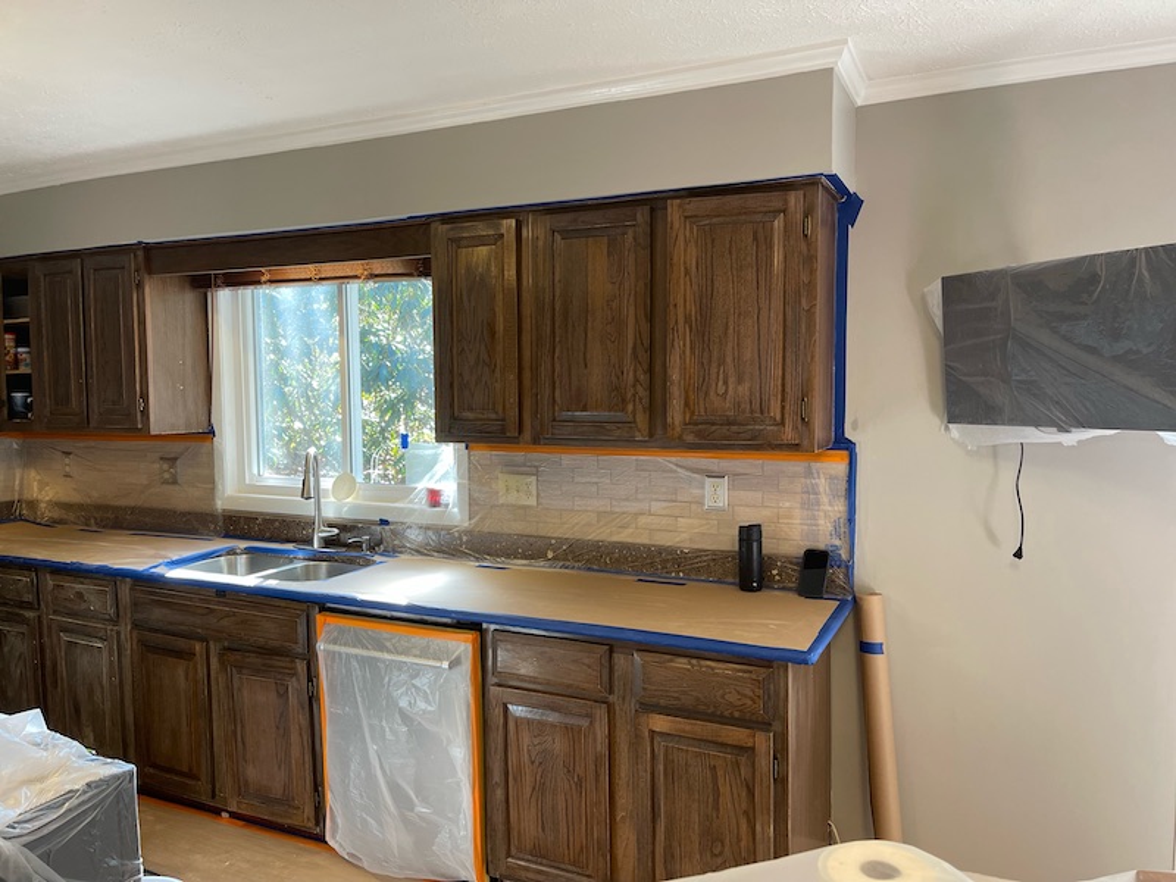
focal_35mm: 26
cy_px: 441
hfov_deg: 67.3
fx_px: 883
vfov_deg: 53.1
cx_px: 588
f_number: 1.6
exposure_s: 1/60
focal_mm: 5.1
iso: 160
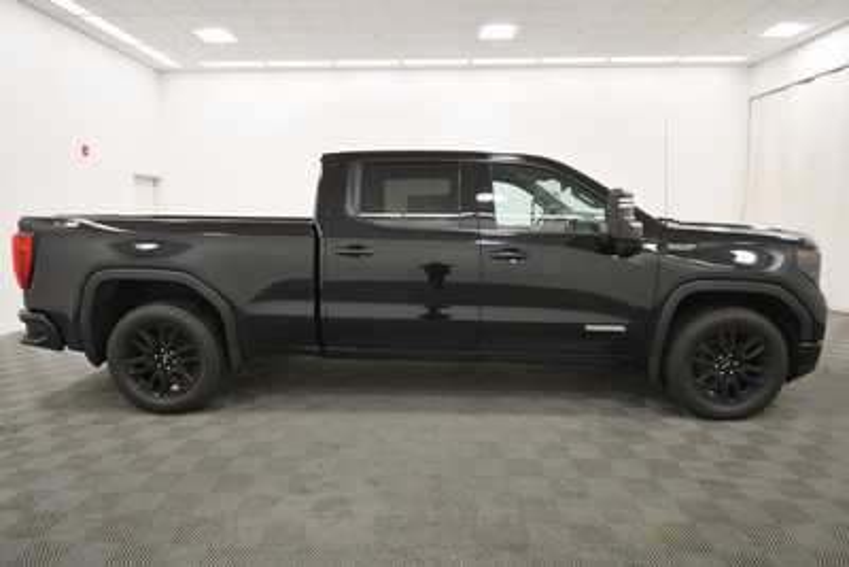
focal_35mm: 21
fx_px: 495
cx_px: 424
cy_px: 284
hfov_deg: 81.2
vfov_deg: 59.5
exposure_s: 1/125
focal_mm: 14
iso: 800
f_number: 5
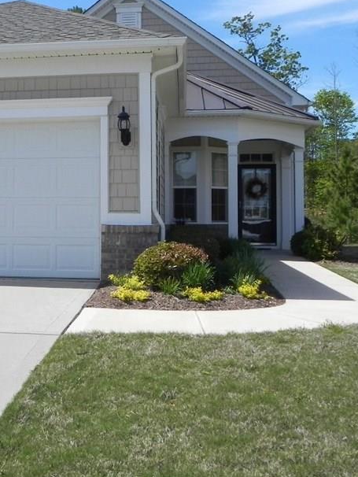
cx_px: 75
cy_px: 195
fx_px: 675
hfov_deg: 29.1
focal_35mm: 49
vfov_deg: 38.8
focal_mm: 5.2
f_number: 7.1
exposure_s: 1/375
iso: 160
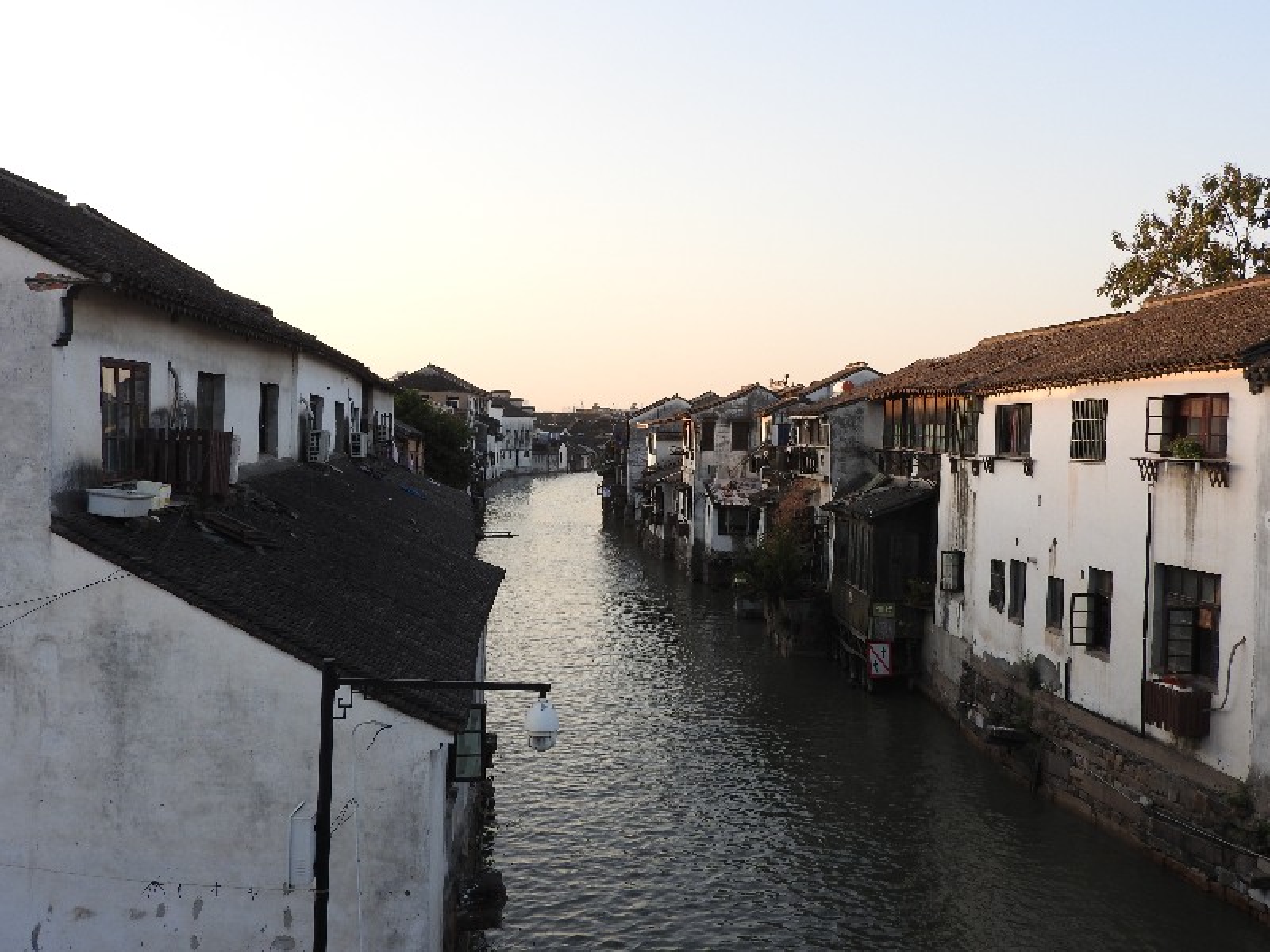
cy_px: 476
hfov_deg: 52.6
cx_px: 635
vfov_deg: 40.7
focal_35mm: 35
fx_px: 1284
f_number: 3.8
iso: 100
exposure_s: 1/250
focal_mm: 6.3
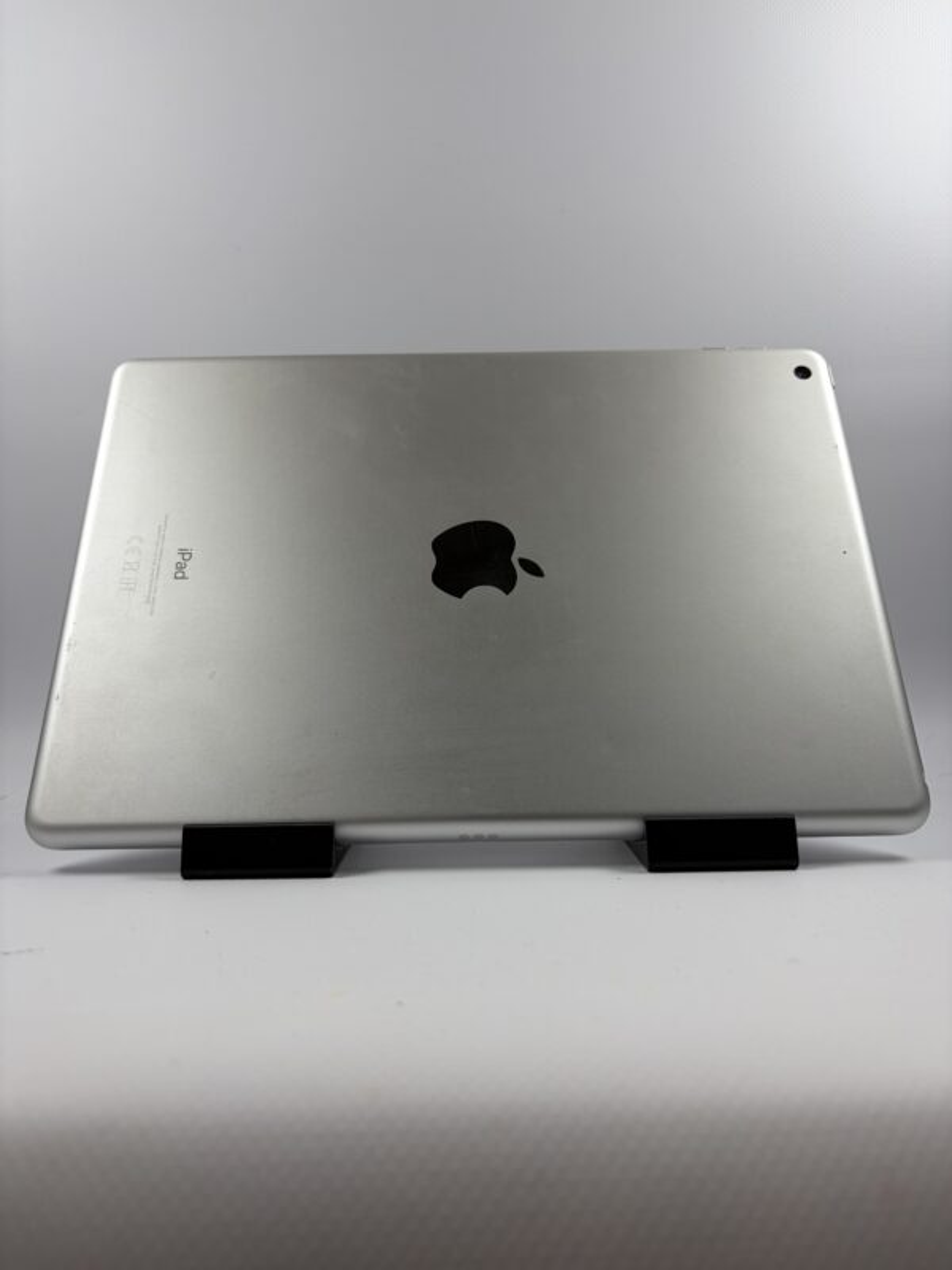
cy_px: 635
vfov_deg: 67.3
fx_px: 953
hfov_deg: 53.1
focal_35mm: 26
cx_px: 476
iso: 40
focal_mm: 5.96
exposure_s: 1/188
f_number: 1.6
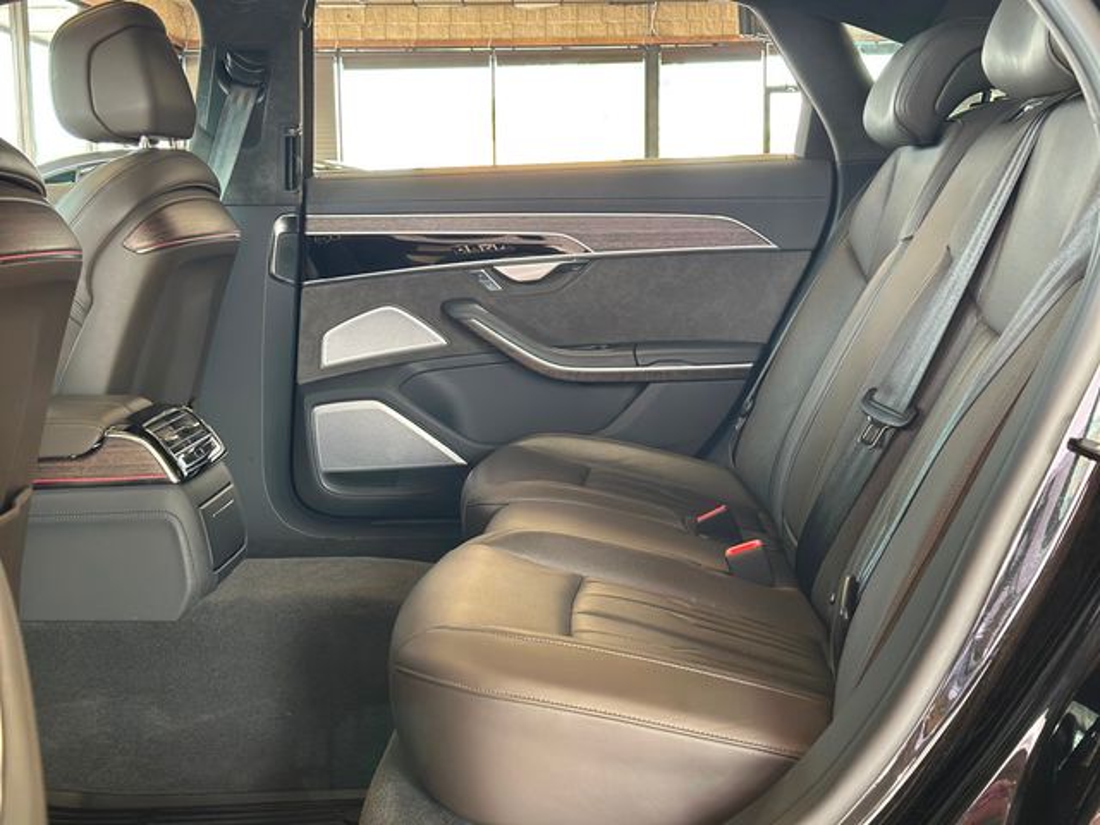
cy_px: 412
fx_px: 1525
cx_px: 550
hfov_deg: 39.7
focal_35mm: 48
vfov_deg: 30.3
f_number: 1.78
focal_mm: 6.86
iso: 200
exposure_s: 1/60
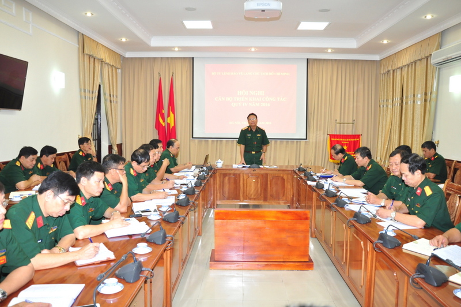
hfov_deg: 67.4
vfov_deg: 47.9
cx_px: 230
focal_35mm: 27
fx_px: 345
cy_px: 154
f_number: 5.6
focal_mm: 18
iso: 800
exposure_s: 1/60
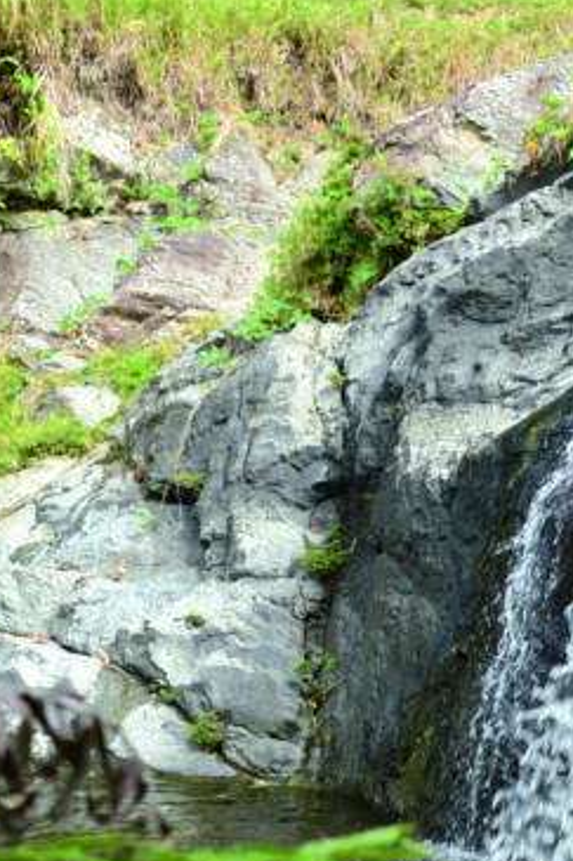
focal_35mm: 100
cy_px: 774
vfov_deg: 20.0
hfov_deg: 13.7
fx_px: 2390
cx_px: 305
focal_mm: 48
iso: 500
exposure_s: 1/160
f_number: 10
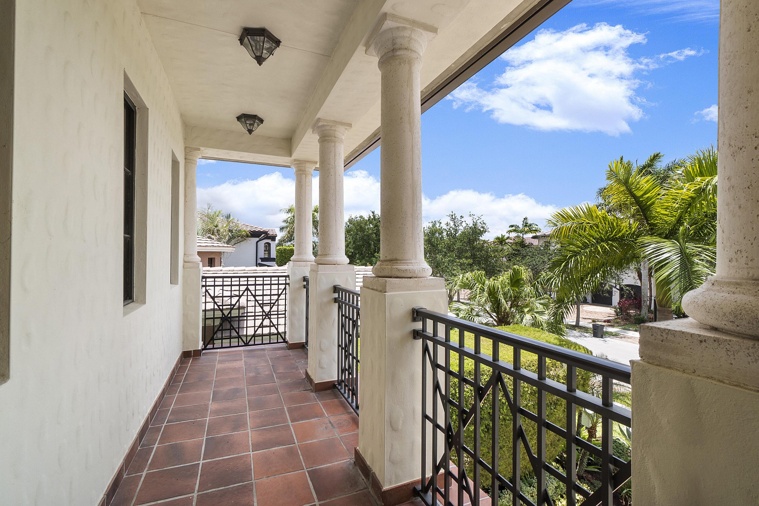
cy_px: 253
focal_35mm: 15
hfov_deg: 100.4
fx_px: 316
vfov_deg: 77.3
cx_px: 380
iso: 100
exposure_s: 1/125
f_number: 11
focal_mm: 10
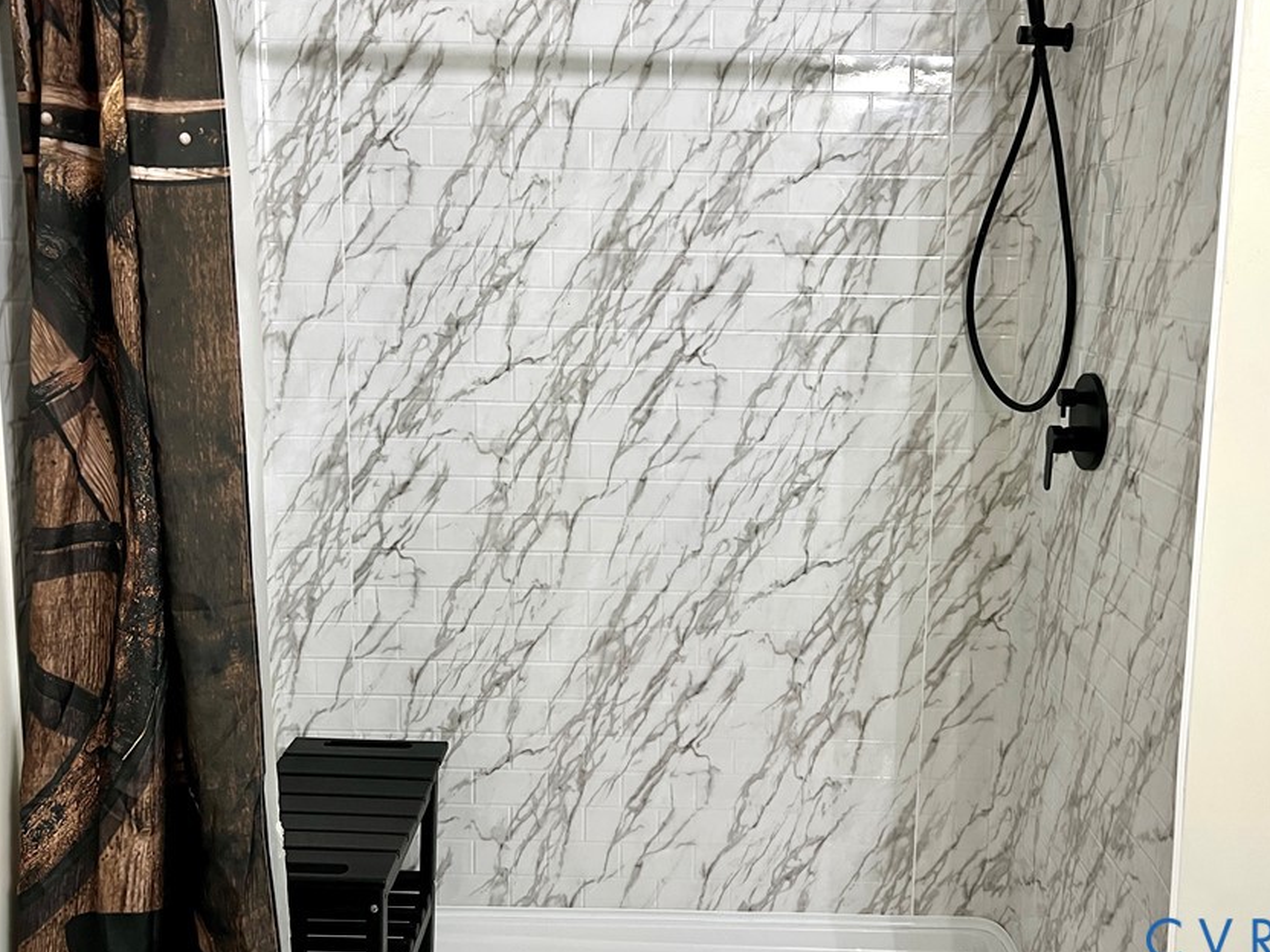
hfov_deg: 56.8
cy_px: 395
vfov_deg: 44.0
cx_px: 676
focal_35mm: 32
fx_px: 1174
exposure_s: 1/60
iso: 100
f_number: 1.5
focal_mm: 5.7
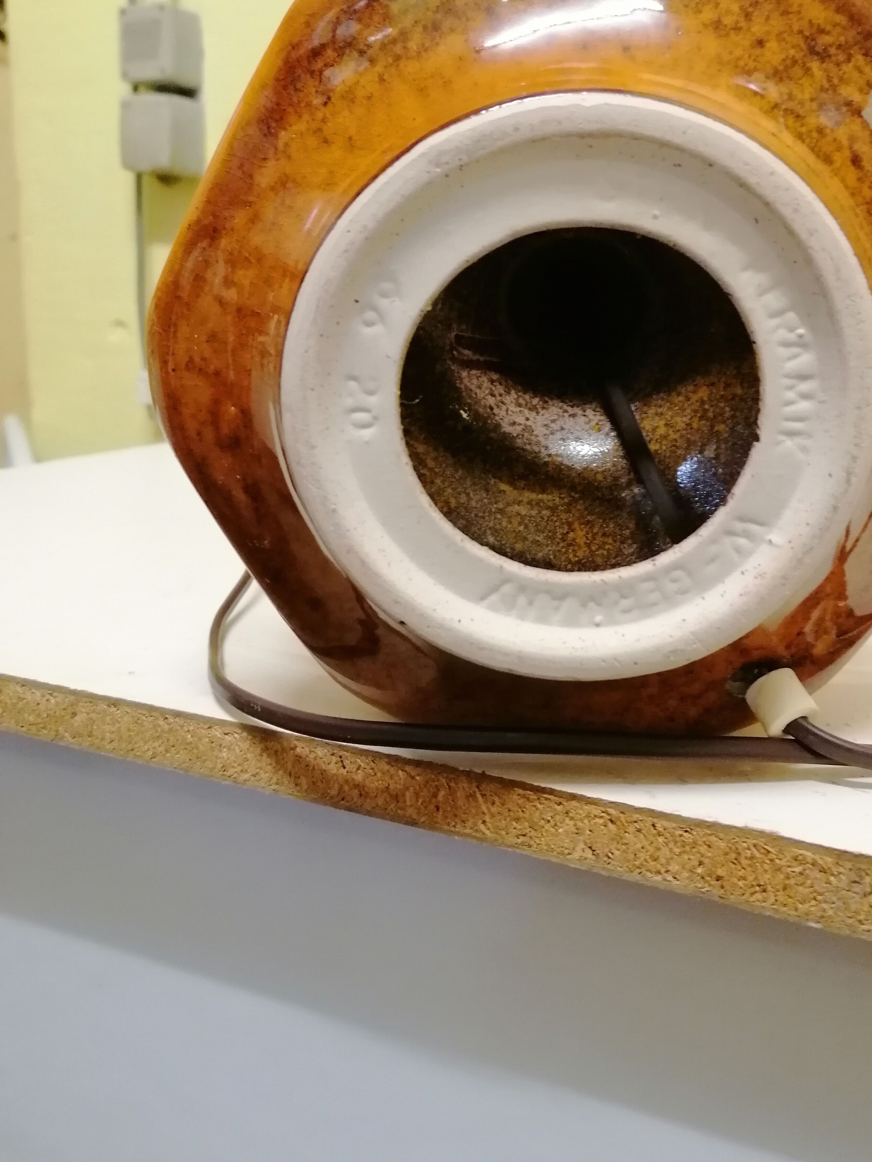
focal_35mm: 32
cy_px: 489
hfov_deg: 44.0
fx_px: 1075
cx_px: 516
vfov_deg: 56.5
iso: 500
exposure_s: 1/25
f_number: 1.8
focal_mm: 4.75
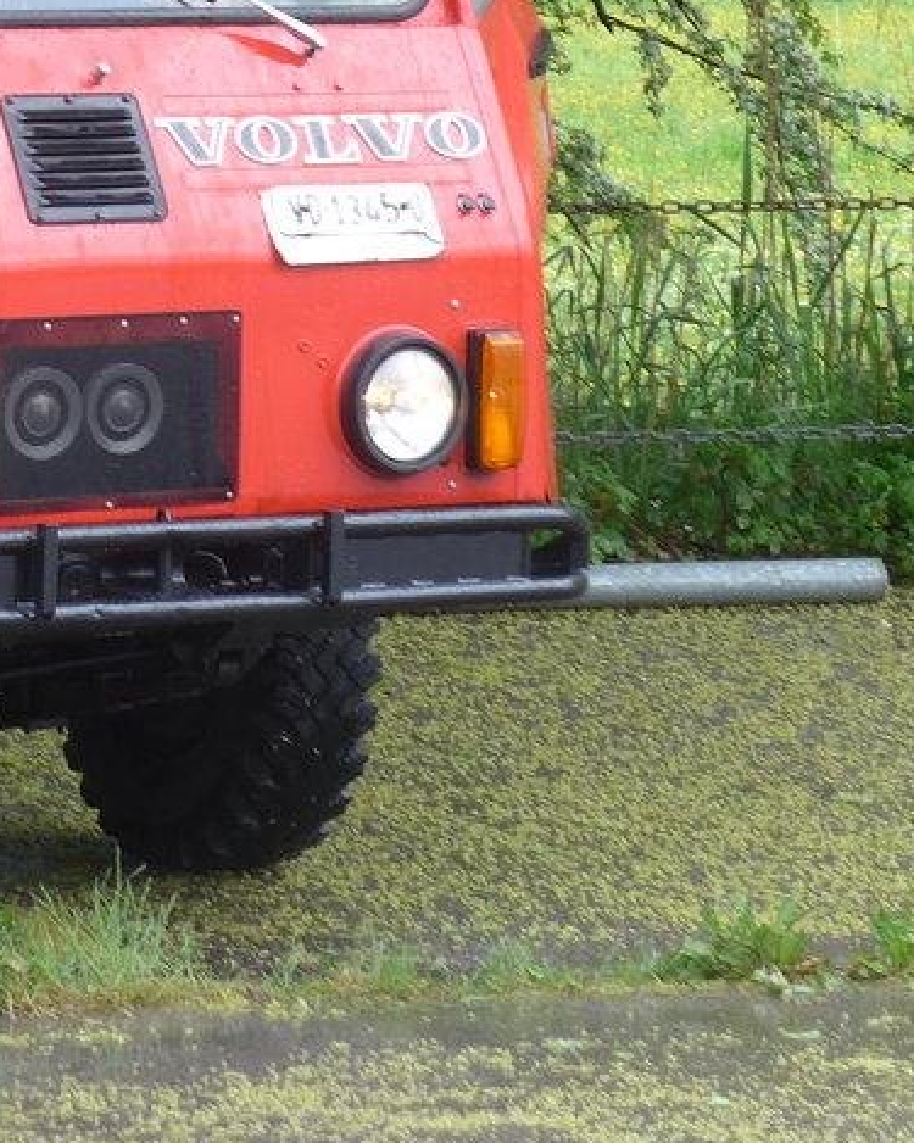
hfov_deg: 7.6
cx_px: -344
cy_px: 110
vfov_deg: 9.6
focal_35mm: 200
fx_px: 6765
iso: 100
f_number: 4.4
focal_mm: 16
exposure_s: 1/80
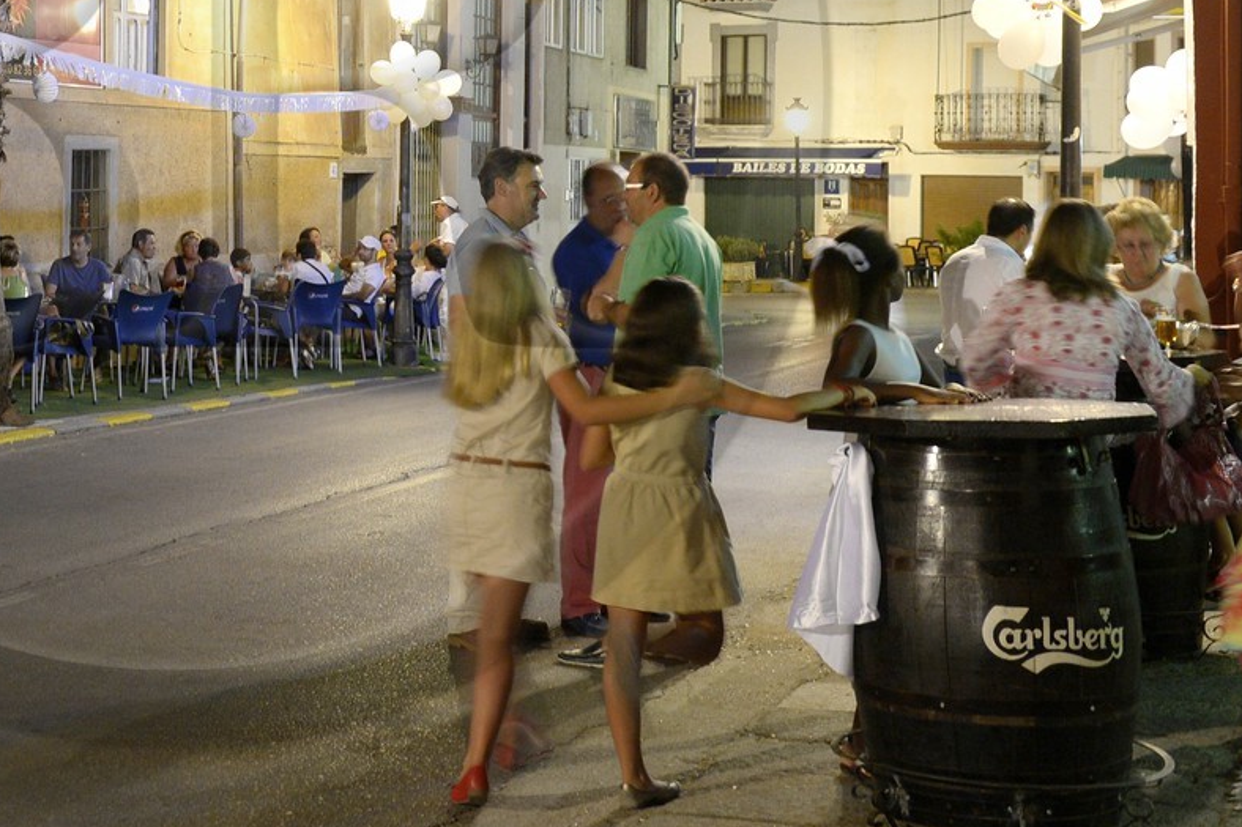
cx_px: 172
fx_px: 2242
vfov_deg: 20.5
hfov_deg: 29.9
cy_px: 91
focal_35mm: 65
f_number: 5
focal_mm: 32
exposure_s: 1/4
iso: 1600
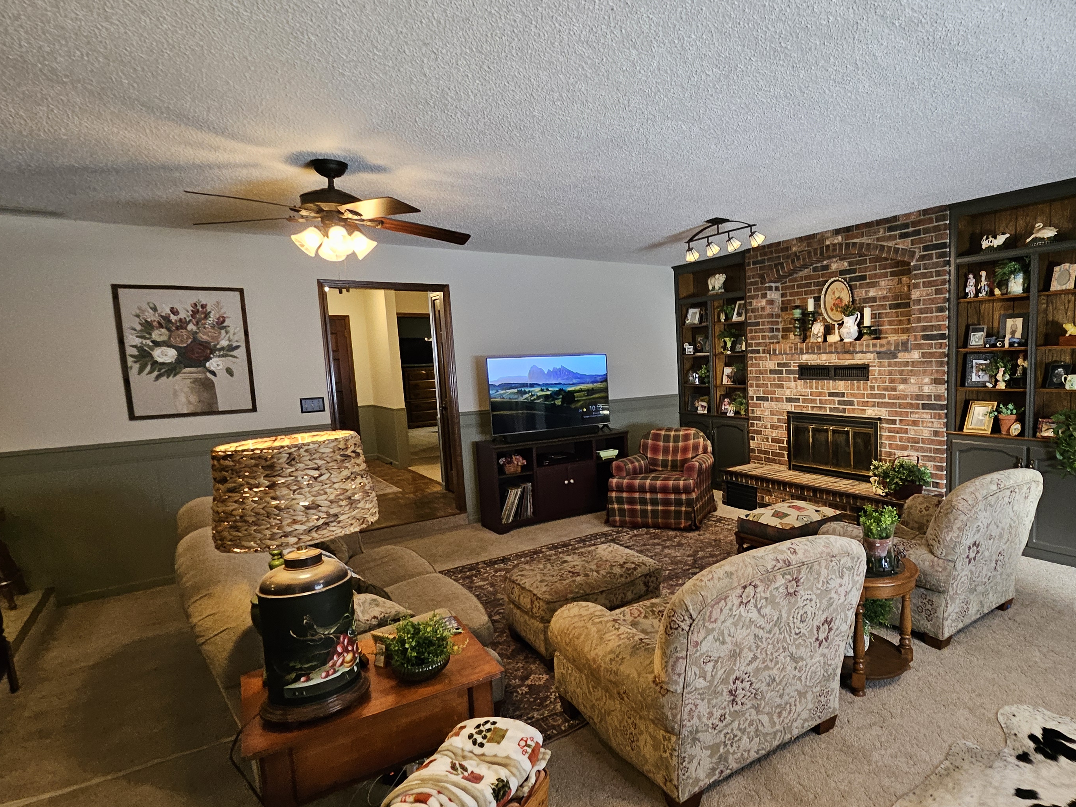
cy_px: 430
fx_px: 591
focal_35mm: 19
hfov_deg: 82.4
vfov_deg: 68.6
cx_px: 696
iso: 200
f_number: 2.2
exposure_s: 1/60
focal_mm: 1.74
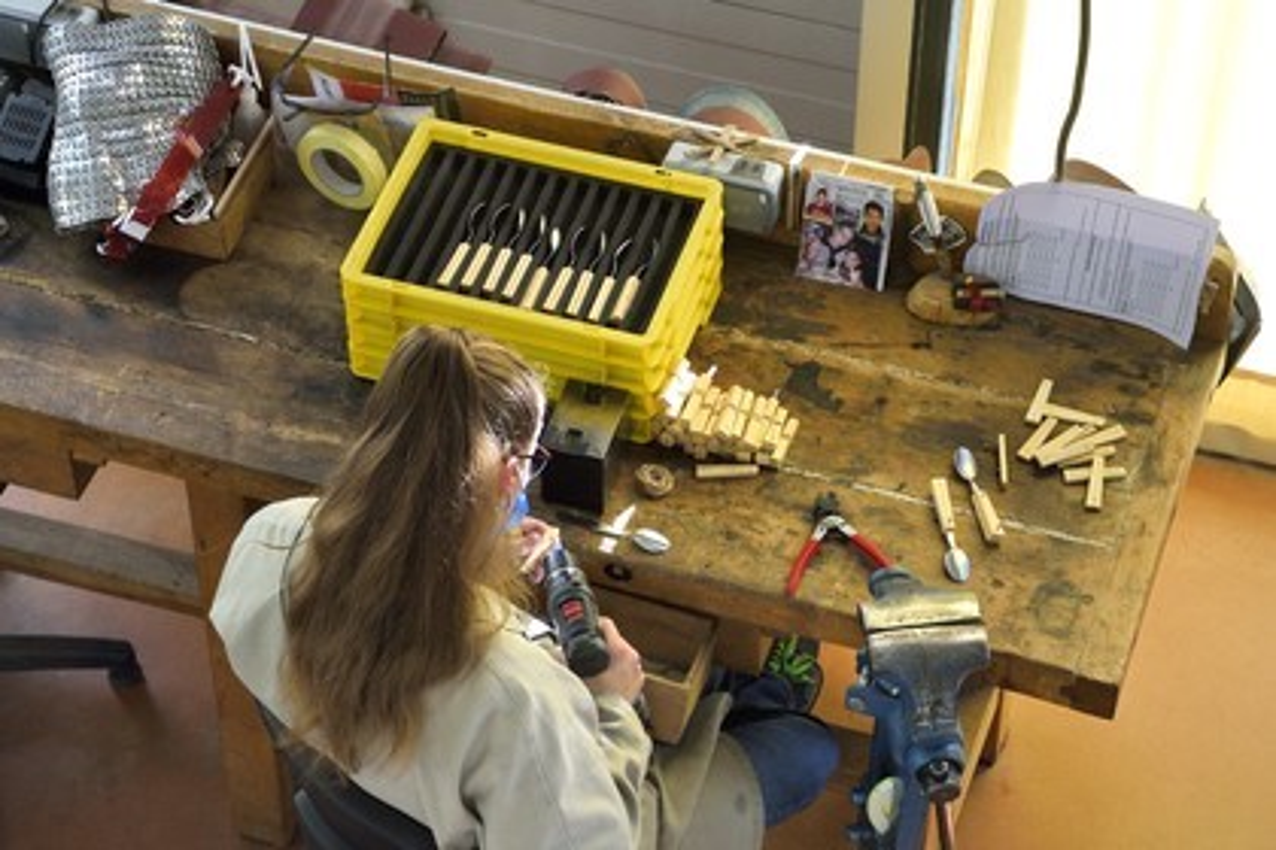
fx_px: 2481
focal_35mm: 70
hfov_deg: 28.8
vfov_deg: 19.5
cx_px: 638
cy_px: 425
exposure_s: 1/100
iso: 800
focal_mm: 70
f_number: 11
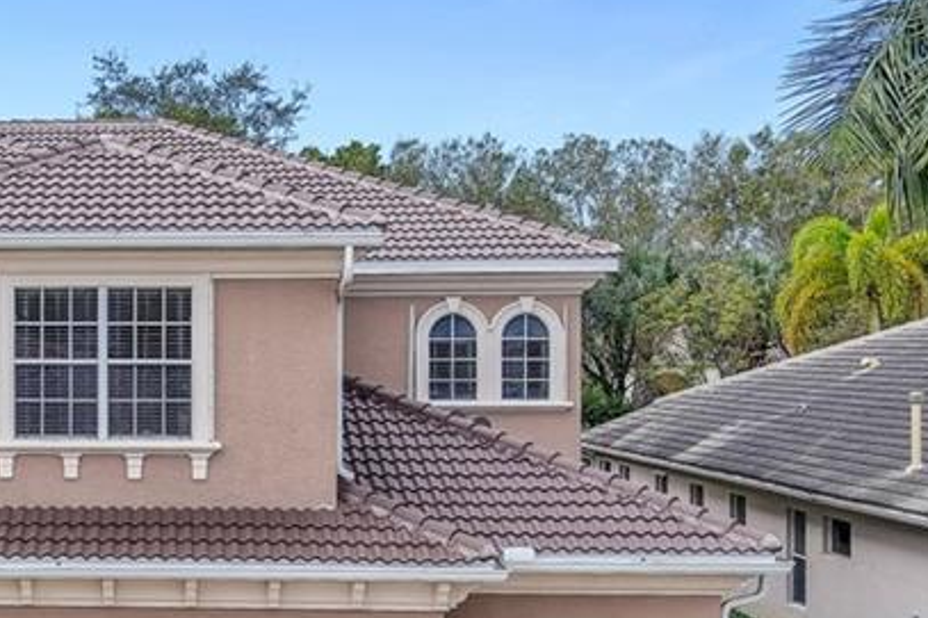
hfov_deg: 25.5
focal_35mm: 73
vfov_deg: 18.4
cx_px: -119
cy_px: 527
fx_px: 1881
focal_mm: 10.57
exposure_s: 1/800
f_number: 2.8
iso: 105
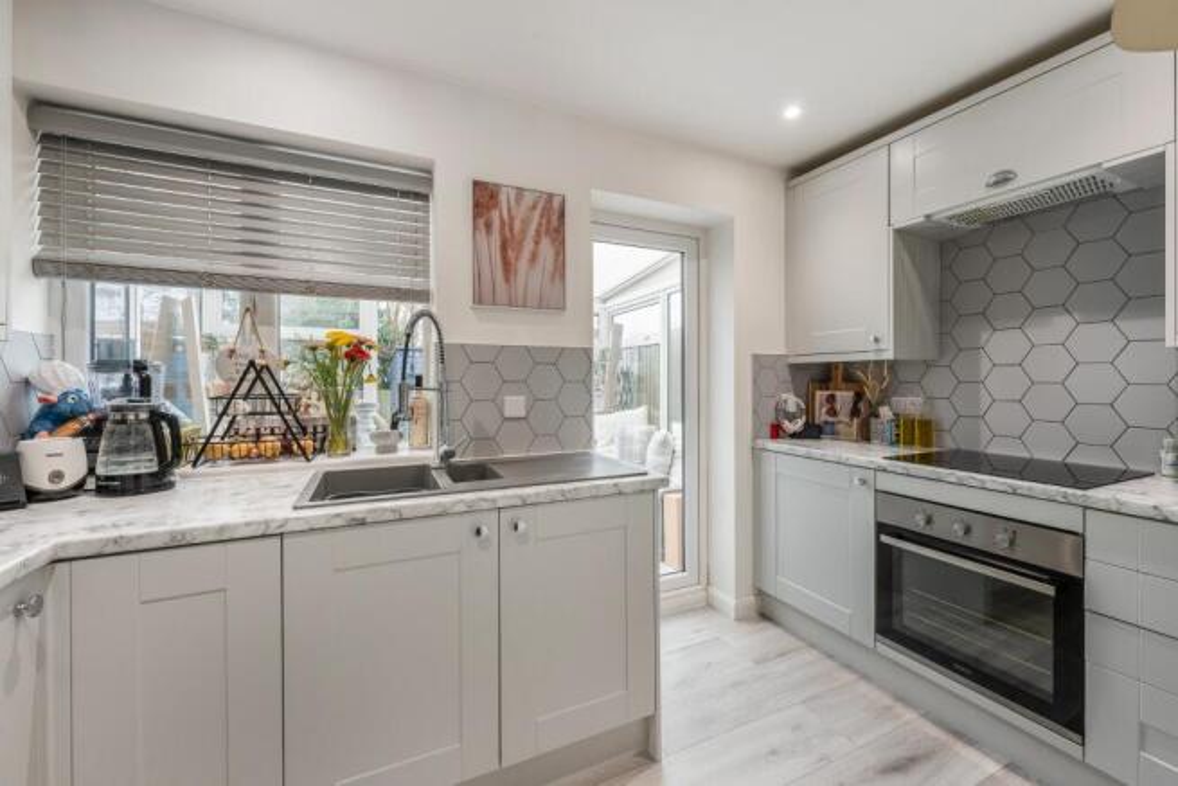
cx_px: 589
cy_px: 393
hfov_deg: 104.2
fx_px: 458
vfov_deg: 81.2
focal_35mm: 14
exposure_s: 1/8
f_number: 9
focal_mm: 14
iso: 250
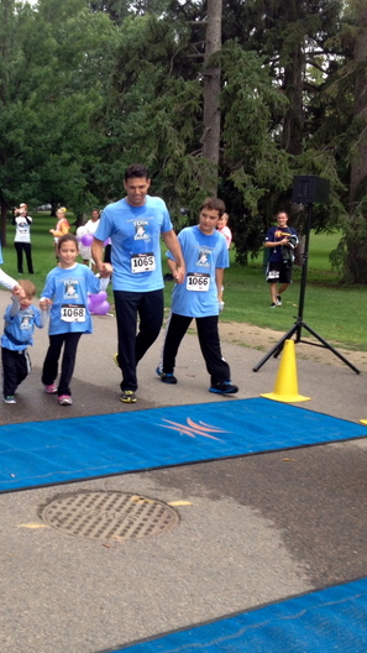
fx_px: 900
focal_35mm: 52
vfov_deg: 39.9
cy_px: 328
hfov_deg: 22.5
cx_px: 41
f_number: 2.4
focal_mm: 4.28
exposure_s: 1/130
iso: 50
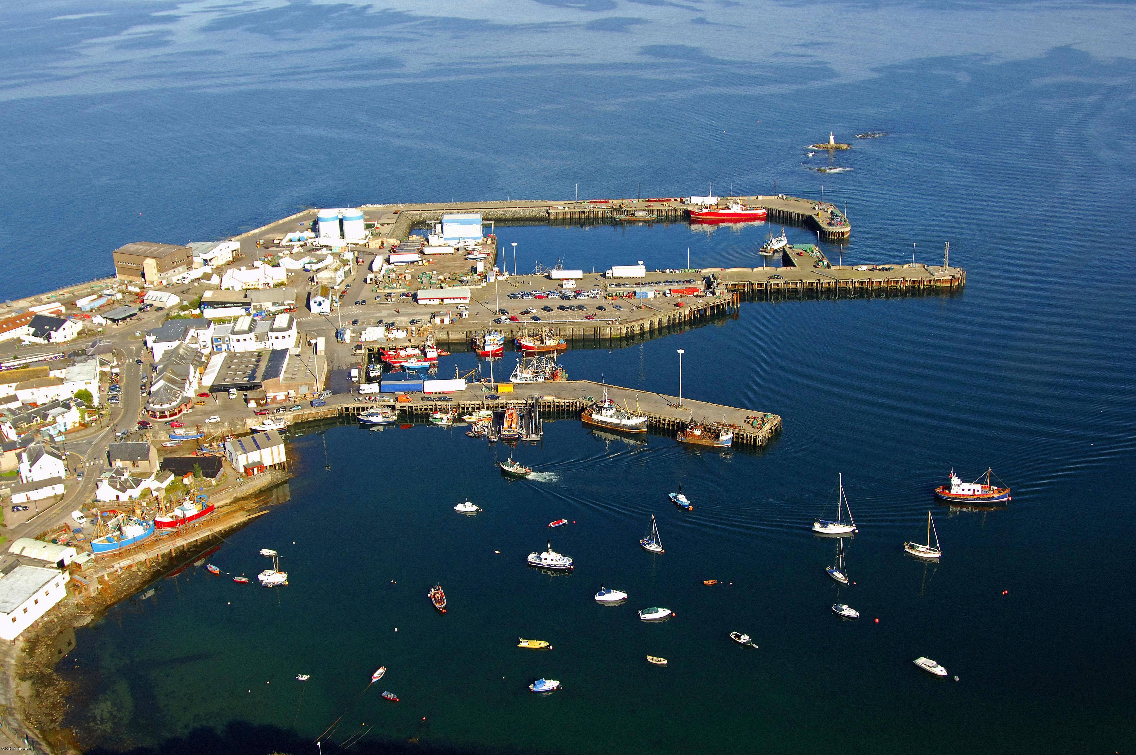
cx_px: 568
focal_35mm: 36
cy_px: 378
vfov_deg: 36.8
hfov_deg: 53.2
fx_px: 1135
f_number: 6.3
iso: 400
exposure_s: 1/1000
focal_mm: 24
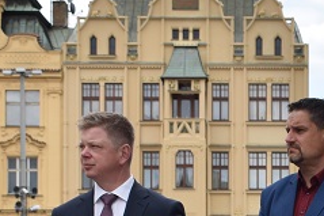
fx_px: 1619
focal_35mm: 180
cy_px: 353
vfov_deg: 7.4
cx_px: 343
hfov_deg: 11.3
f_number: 7.1
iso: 100
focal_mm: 28
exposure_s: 1/200
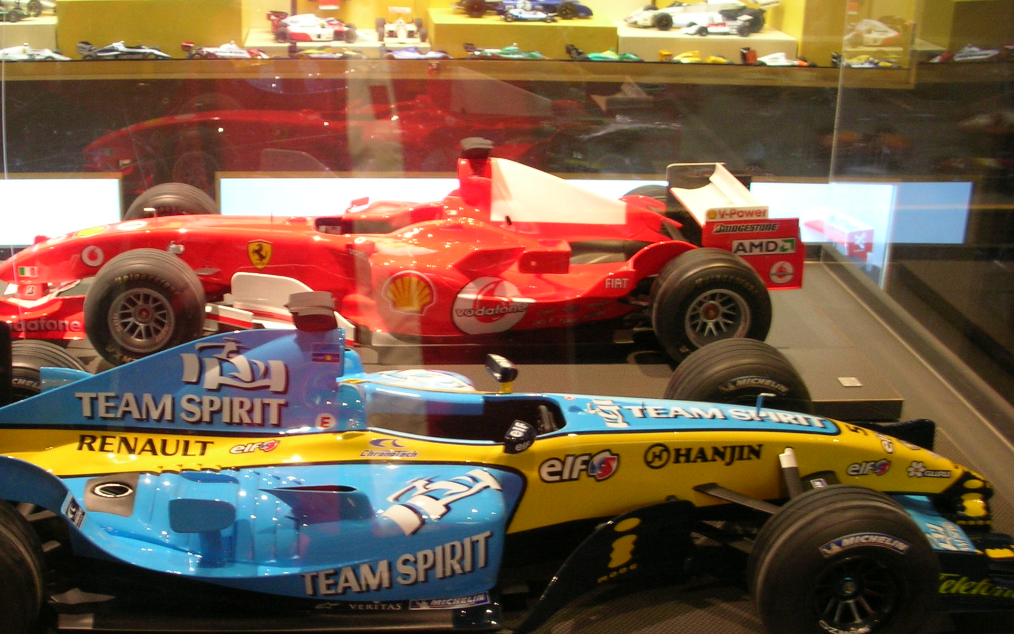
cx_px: 374
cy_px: 362
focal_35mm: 50
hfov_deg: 40.0
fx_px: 1382
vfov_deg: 25.8
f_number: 3
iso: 104
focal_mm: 5.8
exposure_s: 1/3.9
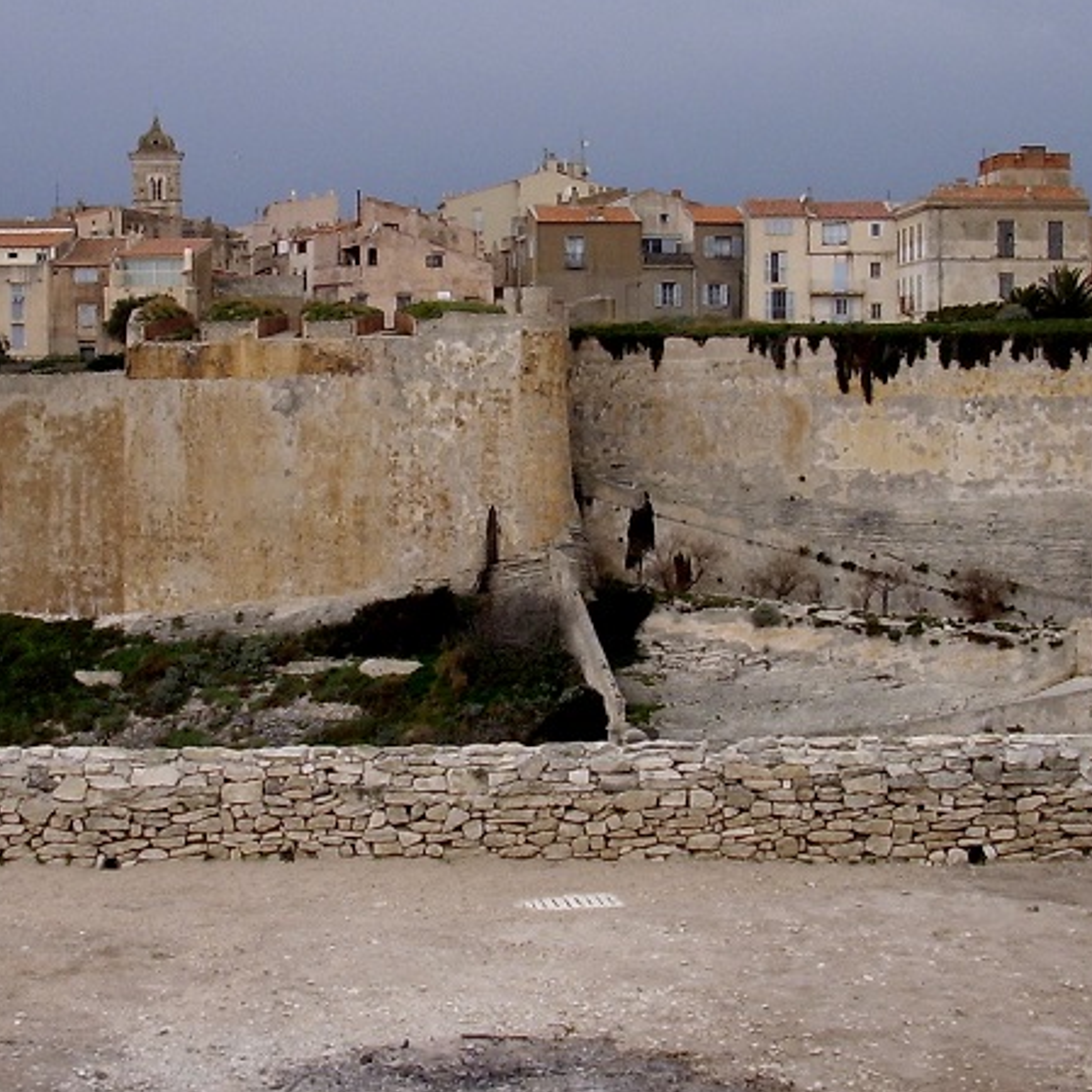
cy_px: 456
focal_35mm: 59
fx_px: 2106
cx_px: 390
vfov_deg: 29.0
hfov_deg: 28.9
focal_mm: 5.8
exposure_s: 1/458
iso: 71
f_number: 4.1
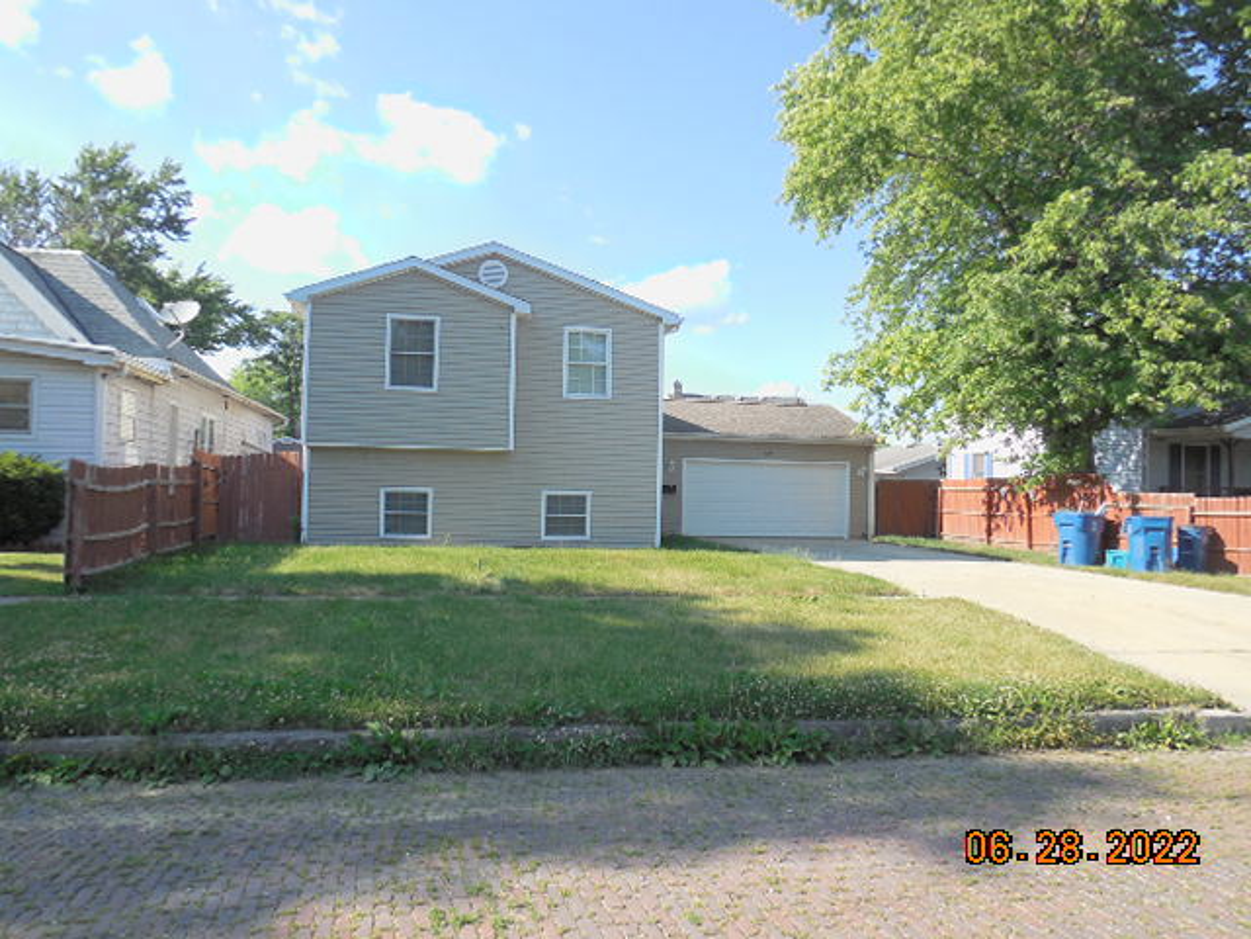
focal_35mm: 25
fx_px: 903
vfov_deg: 54.9
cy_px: 470
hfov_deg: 69.4
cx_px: 626
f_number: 3.1
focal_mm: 4.5
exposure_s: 1/640
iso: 125
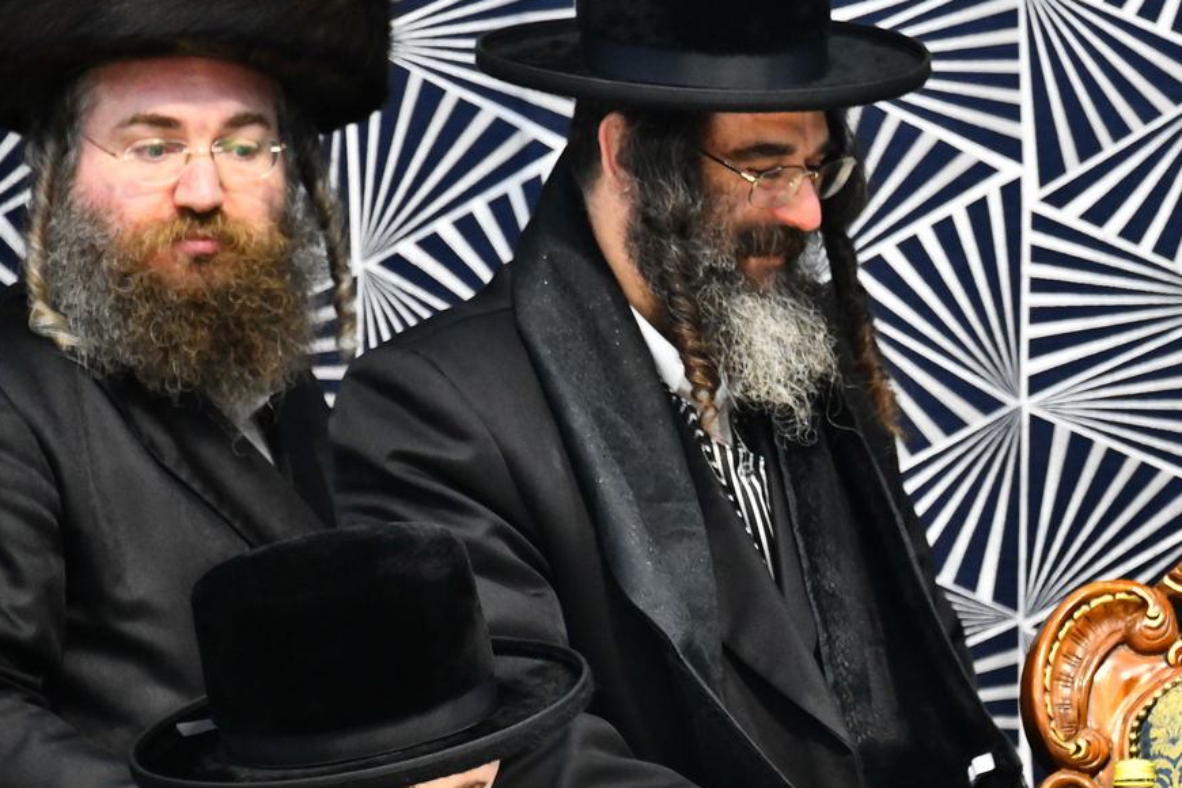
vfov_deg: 4.3
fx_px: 10572
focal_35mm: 322
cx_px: 901
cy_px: 537
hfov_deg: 6.4
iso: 3200
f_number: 5.6
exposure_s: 1/160
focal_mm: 200
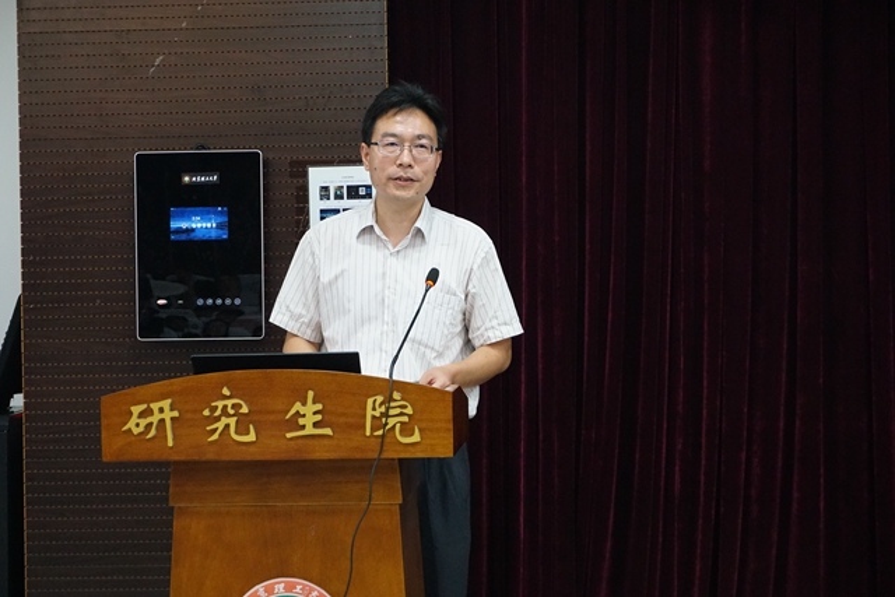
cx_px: 448
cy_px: 298
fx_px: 1753
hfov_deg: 28.6
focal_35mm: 70
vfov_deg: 19.3
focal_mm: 47
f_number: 5.6
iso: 3200
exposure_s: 1/60
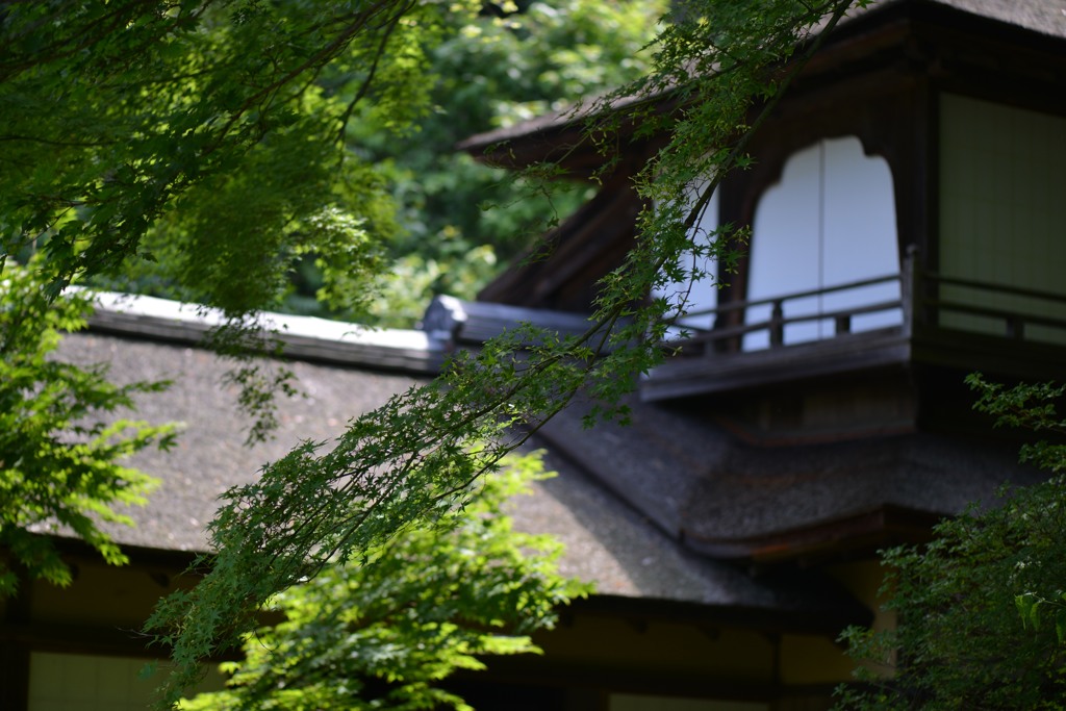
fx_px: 3109
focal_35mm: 105
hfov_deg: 19.5
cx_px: 533
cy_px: 356
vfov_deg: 13.0
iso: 200
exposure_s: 1/500
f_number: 3.5
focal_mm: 105
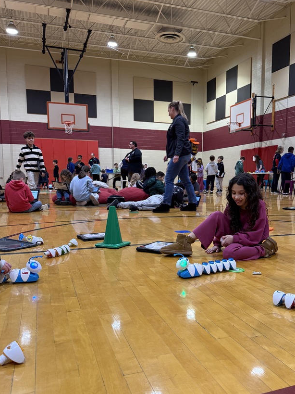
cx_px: 178
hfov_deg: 46.5
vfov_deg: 59.8
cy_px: 220
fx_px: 341
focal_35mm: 30
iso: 250
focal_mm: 6.76
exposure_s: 1/60
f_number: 1.78
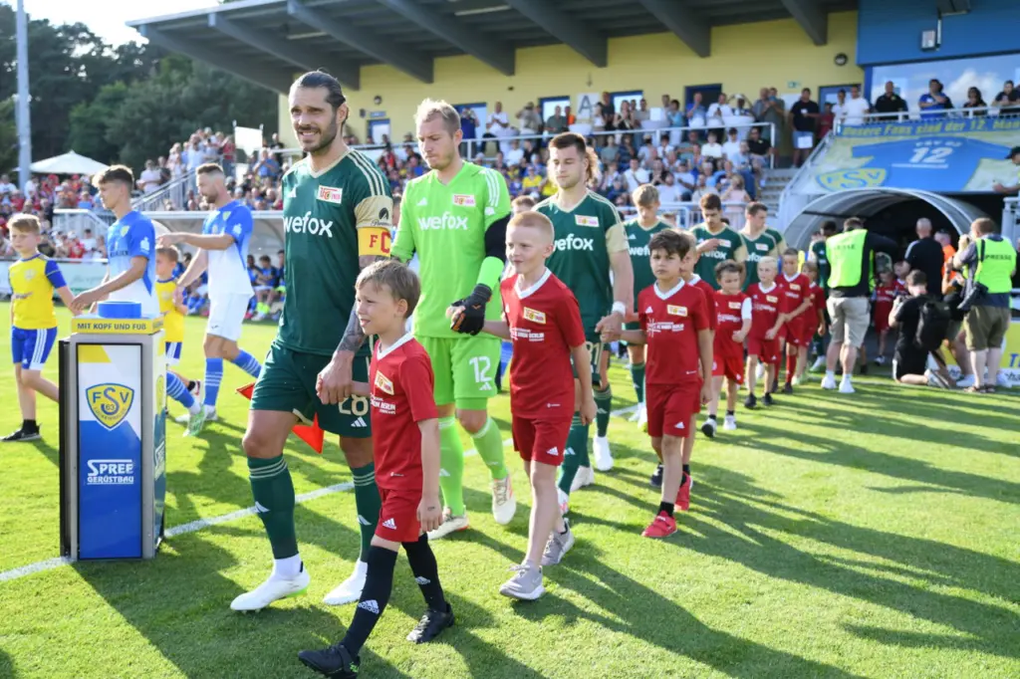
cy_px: 340
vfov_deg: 37.8
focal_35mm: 35
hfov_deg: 54.4
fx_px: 991
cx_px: 510
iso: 320
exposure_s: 1/1000
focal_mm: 35
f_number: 2.8
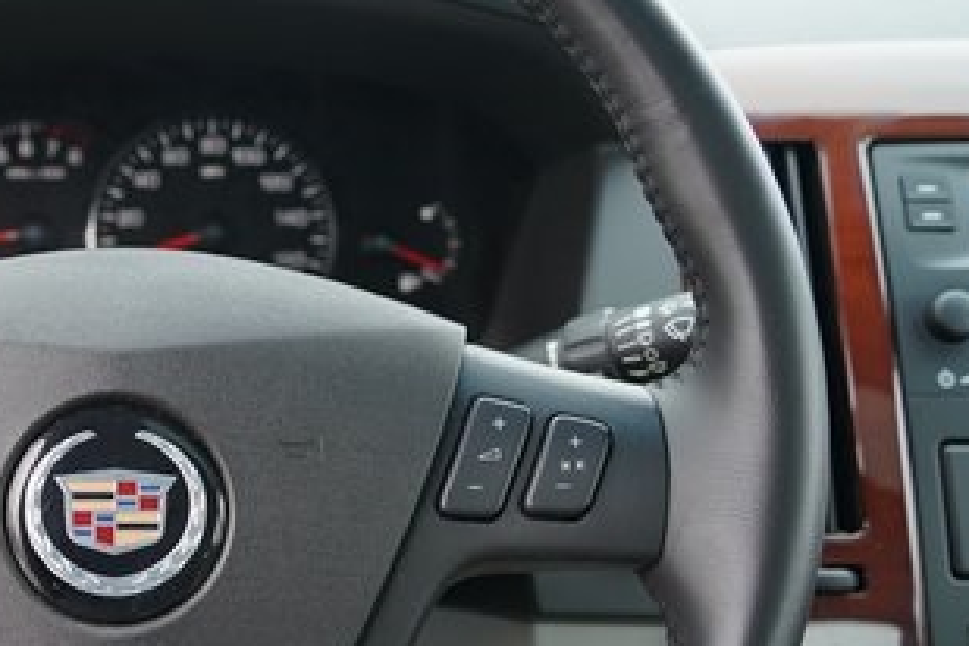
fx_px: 1561
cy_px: 444
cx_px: 107
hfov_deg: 32.8
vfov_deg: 23.3
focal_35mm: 58
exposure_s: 1/60
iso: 160
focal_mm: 28
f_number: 4
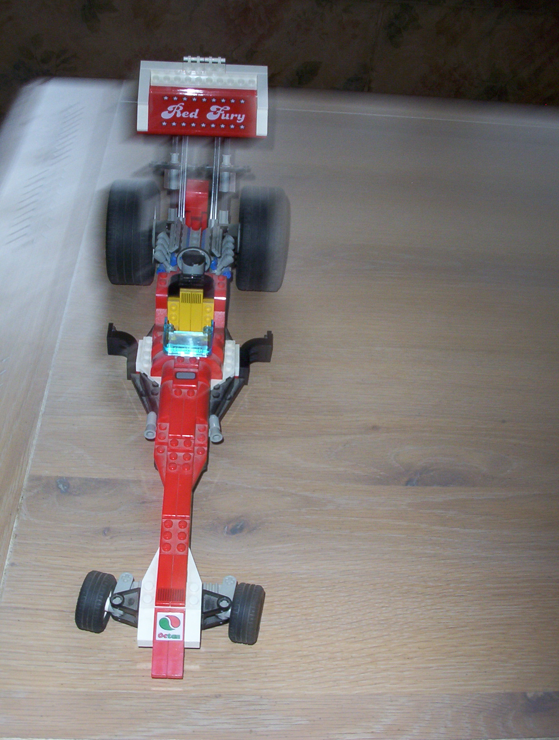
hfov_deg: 37.0
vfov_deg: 47.8
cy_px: 370
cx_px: 280
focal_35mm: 39
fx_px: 836
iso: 140
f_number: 4.5
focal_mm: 6
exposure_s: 1/30
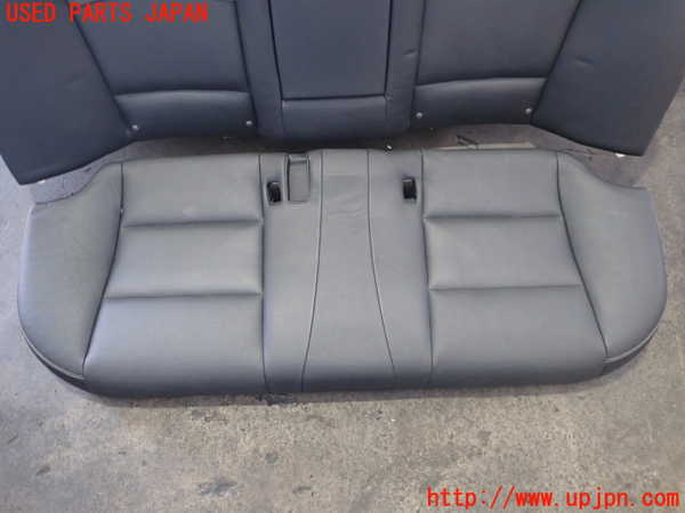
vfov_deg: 54.9
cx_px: 342
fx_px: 495
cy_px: 256
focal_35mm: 25
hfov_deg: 69.4
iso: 400
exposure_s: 1/30
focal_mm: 4.5
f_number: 2
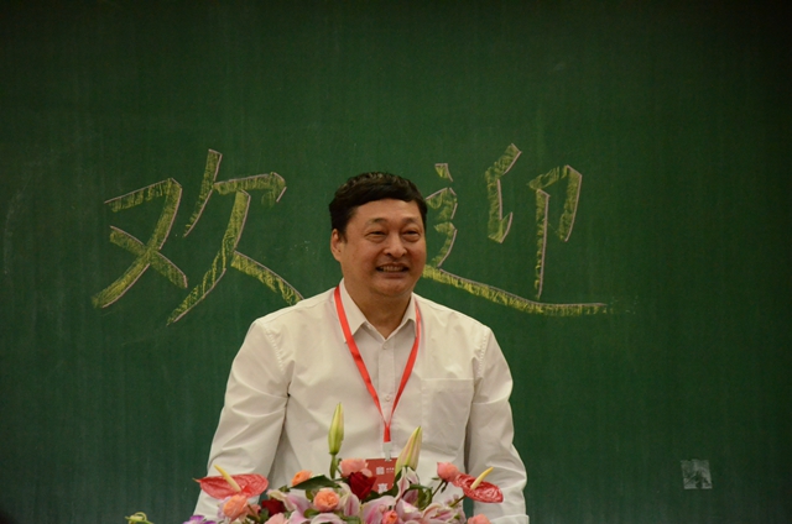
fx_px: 3458
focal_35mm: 158
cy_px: 262
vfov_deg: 8.7
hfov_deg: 13.1
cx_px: 396
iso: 5000
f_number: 5.6
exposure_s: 1/500
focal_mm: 105
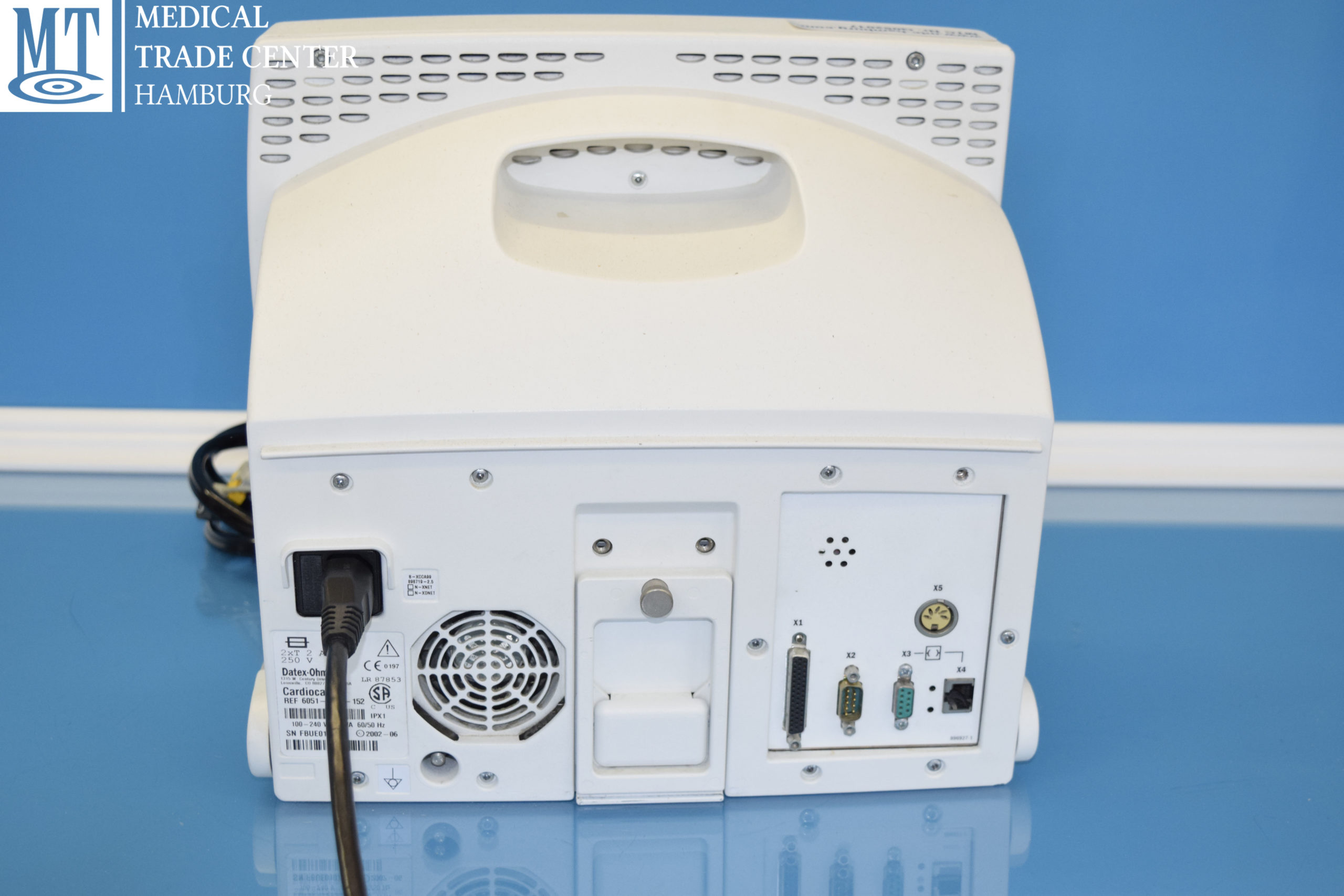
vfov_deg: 26.5
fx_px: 1904
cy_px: 448
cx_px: 672
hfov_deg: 38.9
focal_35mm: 51
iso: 1000
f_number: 5.6
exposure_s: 1/90
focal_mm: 34
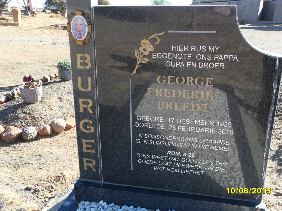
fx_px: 285
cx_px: 141
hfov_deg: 52.6
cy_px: 106
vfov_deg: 40.7
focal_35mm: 35
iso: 80
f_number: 3.5
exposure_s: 1/250
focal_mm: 6.3
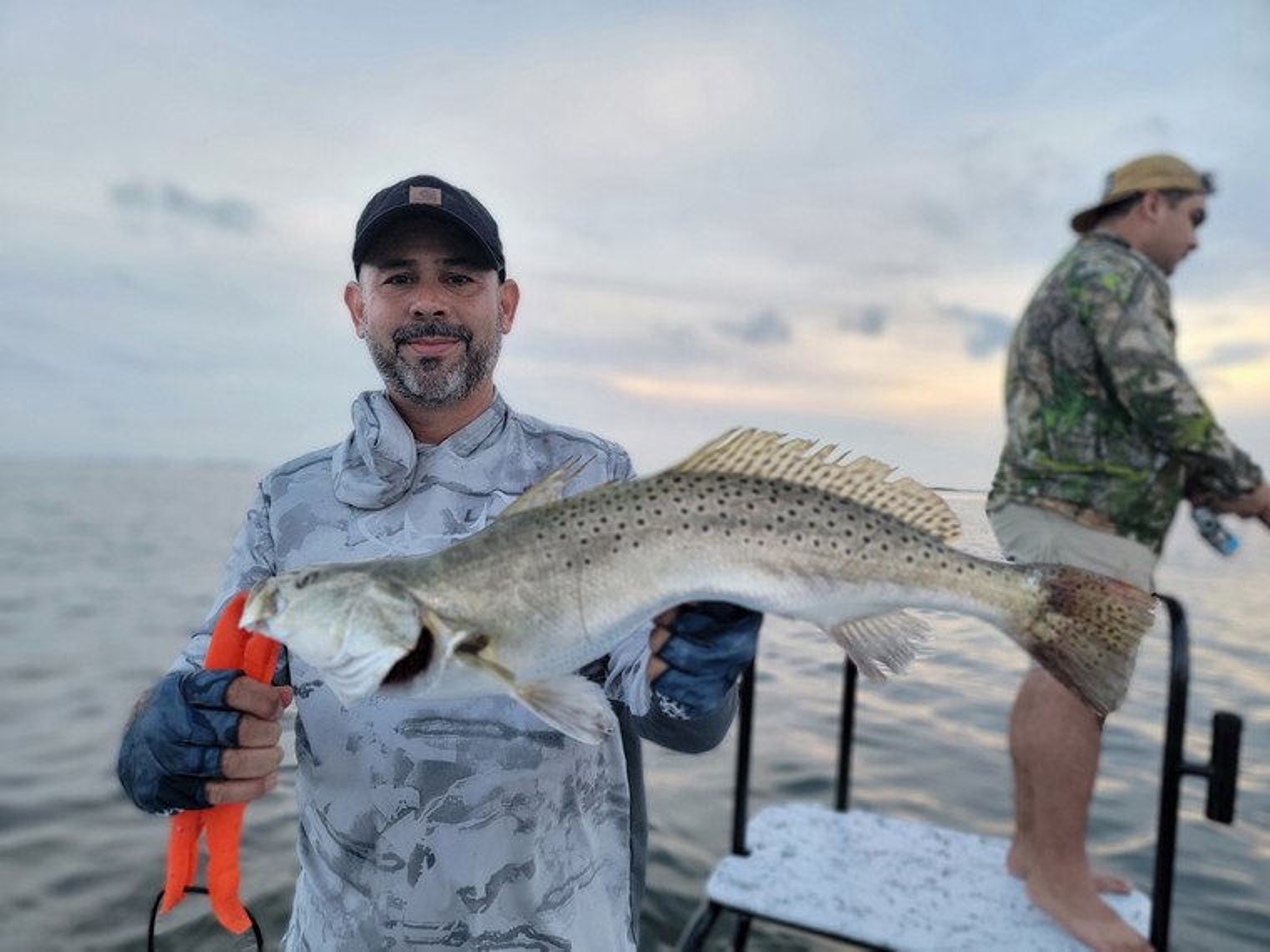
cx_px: 635
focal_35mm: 24
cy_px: 476
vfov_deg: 56.8
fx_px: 881
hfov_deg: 71.6
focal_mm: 6.7
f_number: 1.8
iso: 125
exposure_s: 1/120
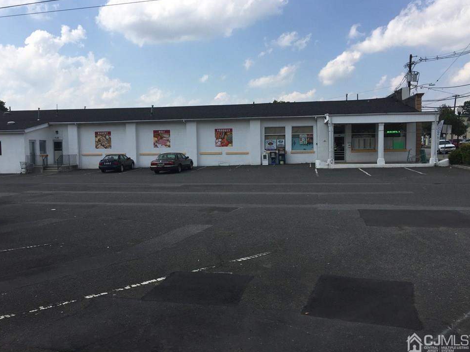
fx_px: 421
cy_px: 169
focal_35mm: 31
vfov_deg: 45.4
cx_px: 222
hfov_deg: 58.3
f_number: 2.2
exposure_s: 1/1883
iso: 32
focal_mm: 4.15
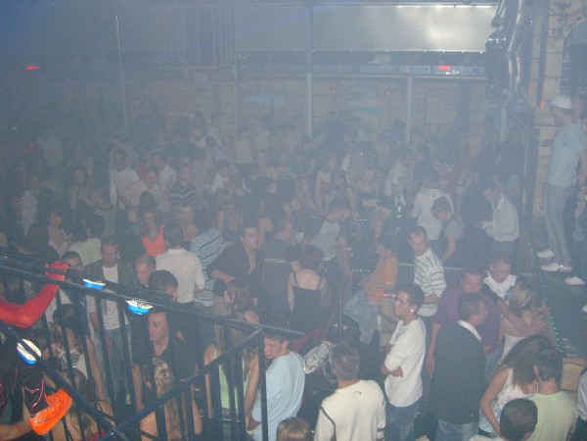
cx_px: 294
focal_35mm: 38
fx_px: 644
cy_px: 220
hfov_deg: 49.0
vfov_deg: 37.7
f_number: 2.8
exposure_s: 1/60
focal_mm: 7.9
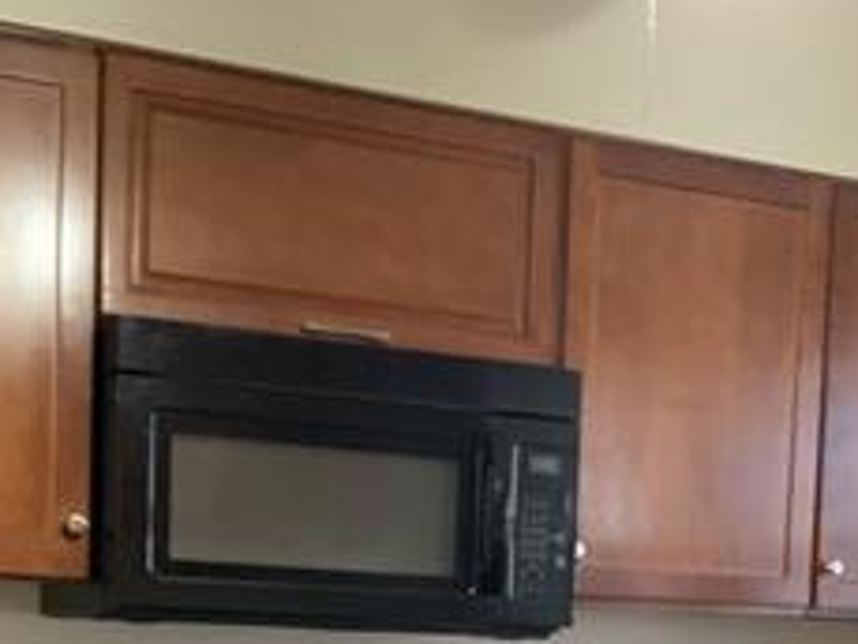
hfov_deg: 24.0
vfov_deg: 17.2
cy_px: 824
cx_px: 599
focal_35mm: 81
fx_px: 2009
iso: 250
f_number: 1.8
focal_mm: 3
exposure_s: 1/40
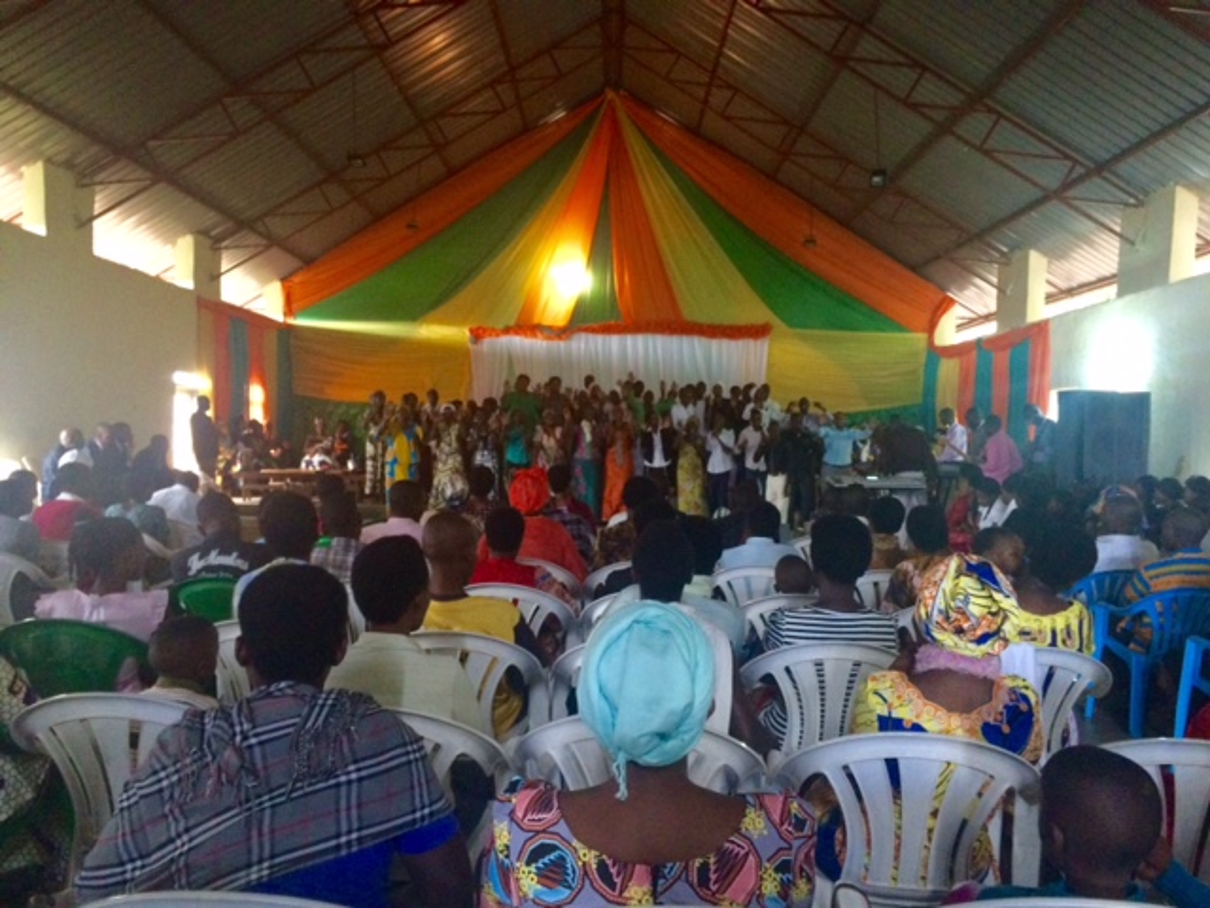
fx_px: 1014
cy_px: 454
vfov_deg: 48.2
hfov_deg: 61.7
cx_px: 605
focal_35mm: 29
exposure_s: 1/17
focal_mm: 4.15
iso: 400
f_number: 2.2
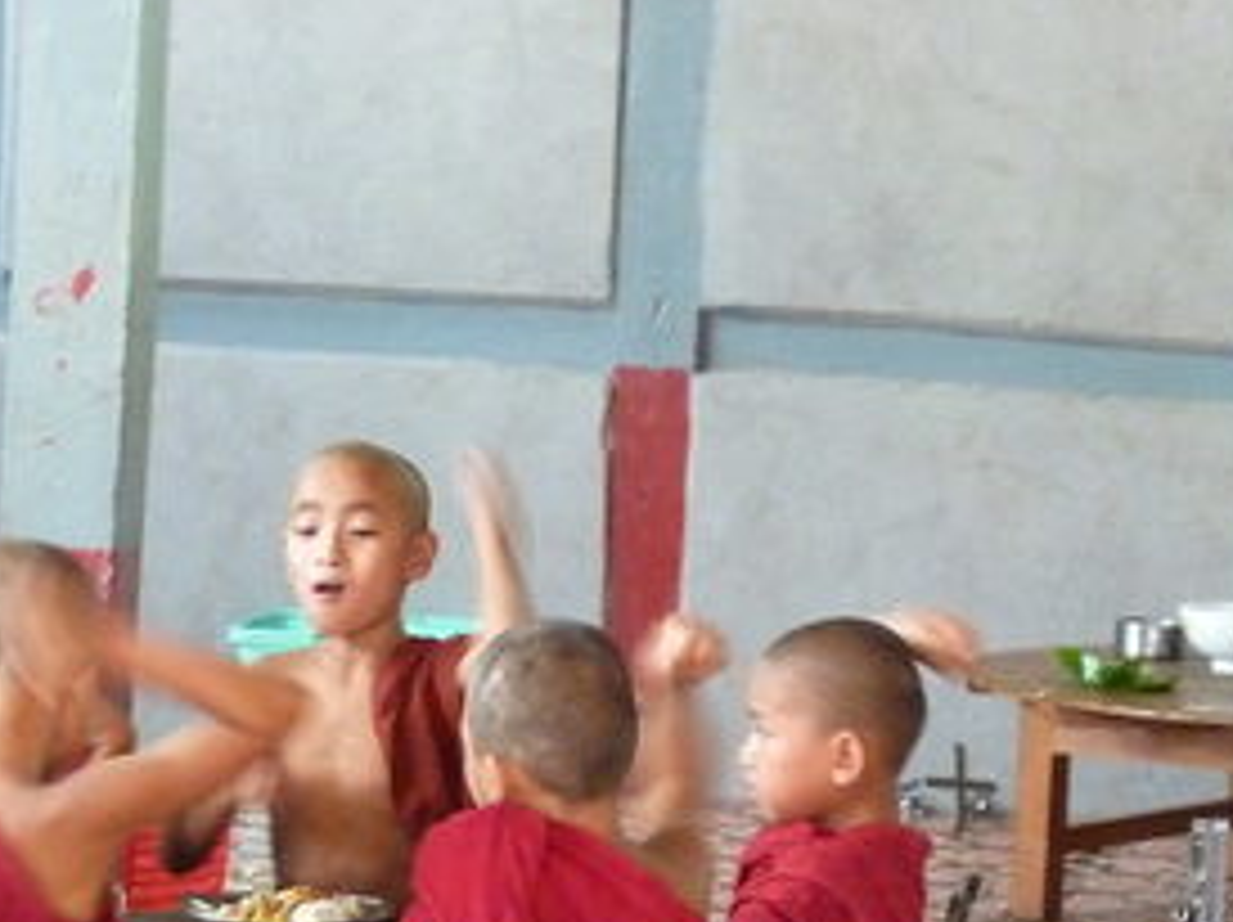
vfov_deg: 6.5
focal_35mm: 228
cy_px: 886
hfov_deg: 8.7
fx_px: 8114
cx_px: 270
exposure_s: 1/15
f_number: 4.3
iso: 800
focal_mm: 17
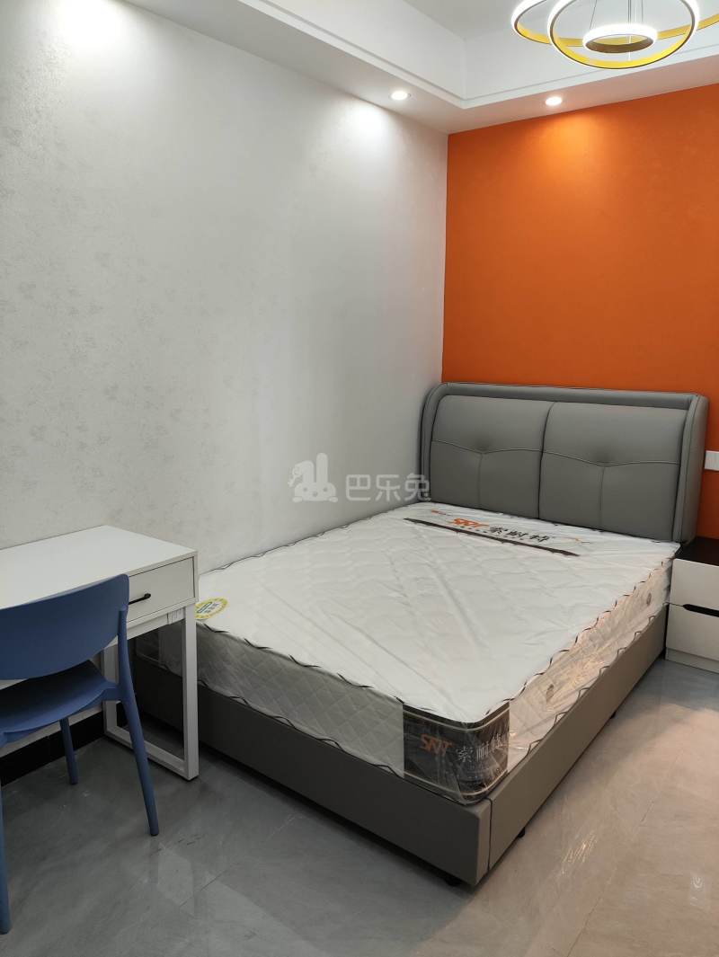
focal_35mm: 24
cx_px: 360
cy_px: 478
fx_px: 664
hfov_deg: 56.9
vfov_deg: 71.6
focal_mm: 4.68
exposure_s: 1/33.3
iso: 166
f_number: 1.8
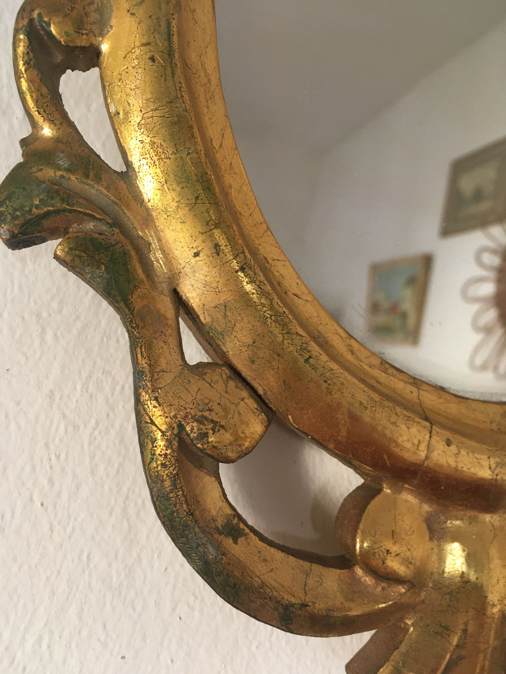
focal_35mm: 29
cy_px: 337
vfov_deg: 61.7
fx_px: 565
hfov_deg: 48.2
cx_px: 253
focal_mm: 4.15
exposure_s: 1/33
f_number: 2.2
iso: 125
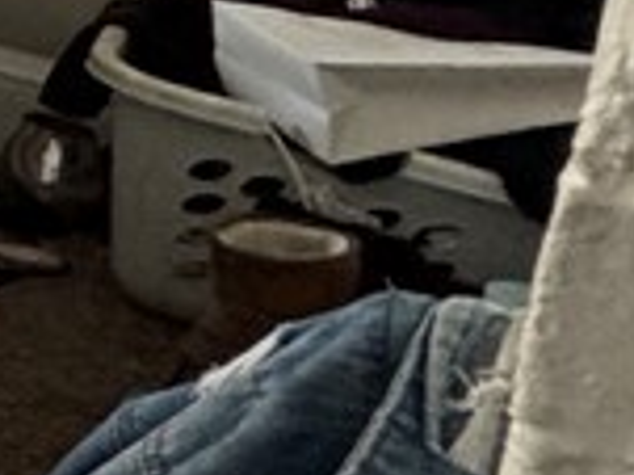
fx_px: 1739
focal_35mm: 95
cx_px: -1507
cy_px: -399
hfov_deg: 10.0
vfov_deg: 13.7
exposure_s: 1/99
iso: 320
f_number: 2.2
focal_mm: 2.22
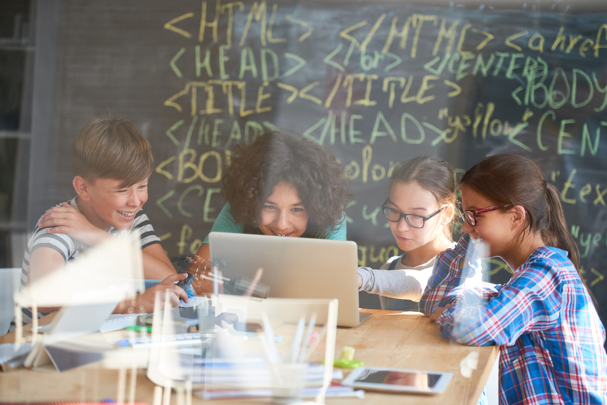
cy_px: 202
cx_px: 304
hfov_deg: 16.8
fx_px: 2058
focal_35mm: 122
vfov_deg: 11.2
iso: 500
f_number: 2.8
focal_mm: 122
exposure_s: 1/640
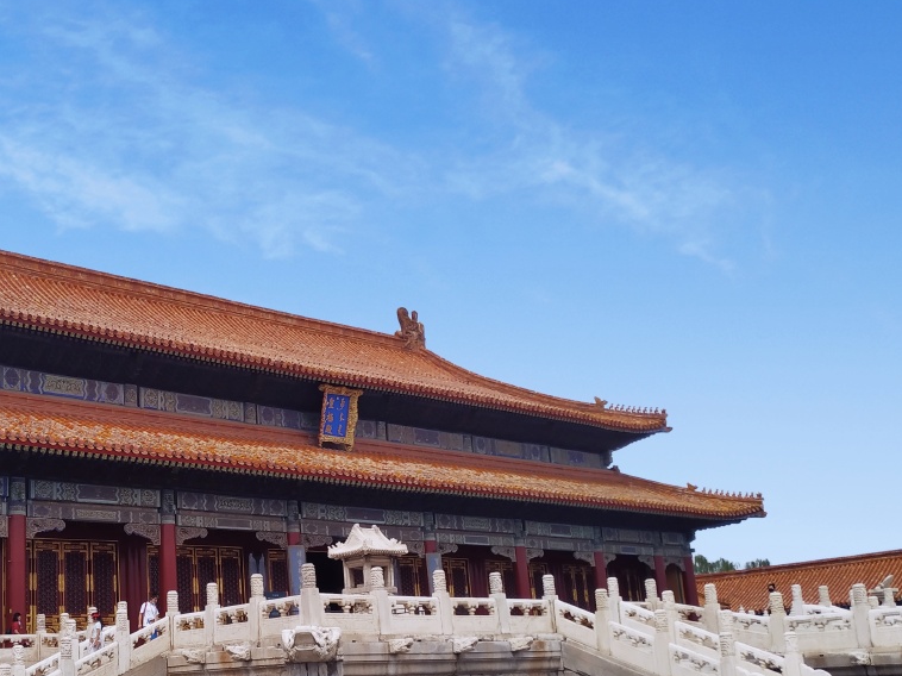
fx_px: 990
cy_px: 492
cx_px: 238
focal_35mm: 38
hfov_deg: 47.4
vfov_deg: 37.0
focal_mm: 3.94
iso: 100
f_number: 1.9
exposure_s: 1/3364
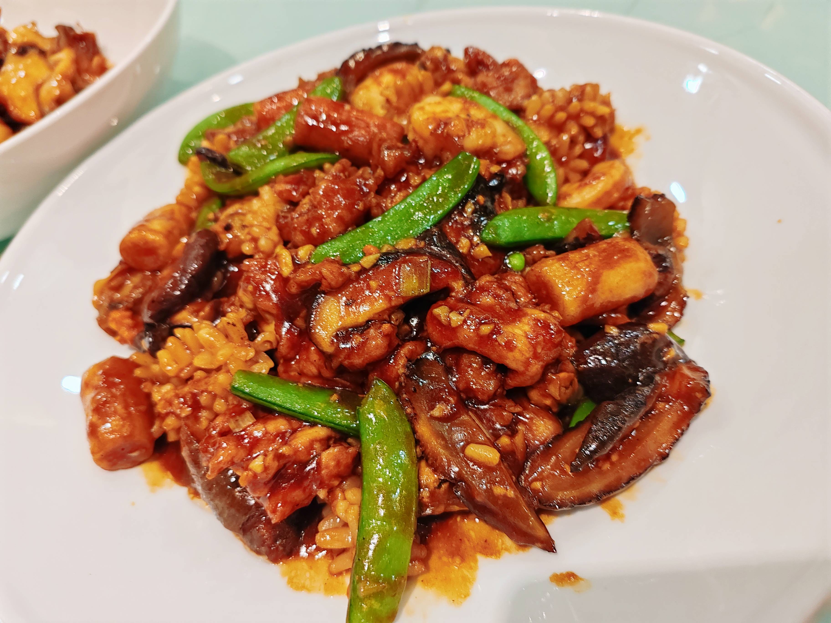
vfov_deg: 51.4
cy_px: 312
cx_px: 416
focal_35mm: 27
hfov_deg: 65.3
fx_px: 648
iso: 320
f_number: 1.8
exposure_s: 1/100
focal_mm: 6.14
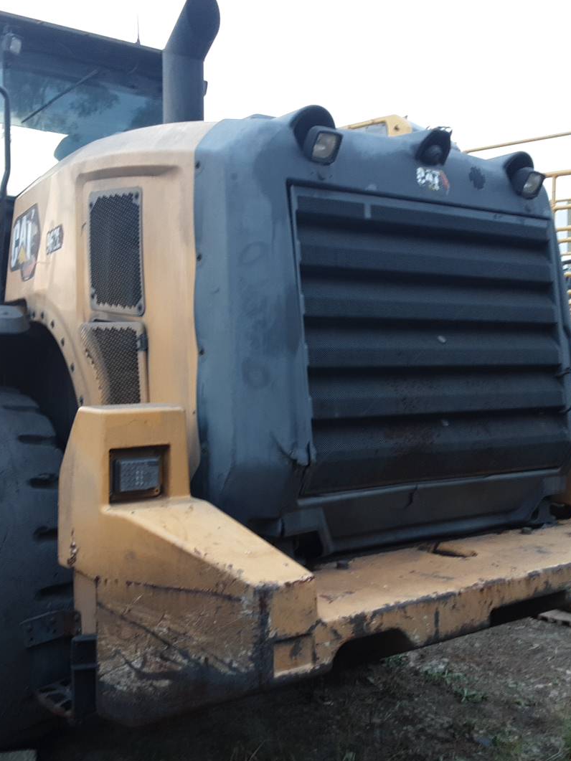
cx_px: 179
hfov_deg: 37.2
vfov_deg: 49.0
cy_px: 383
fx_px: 836
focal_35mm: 38
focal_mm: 2.9
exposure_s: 1/40
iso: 49
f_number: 1.9
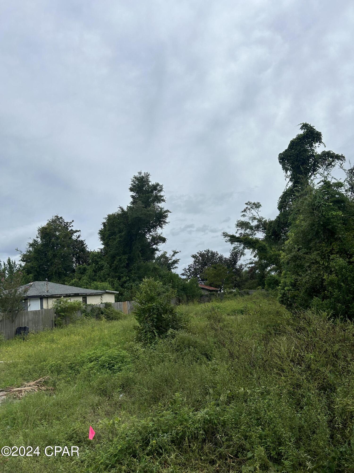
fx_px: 355
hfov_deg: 53.1
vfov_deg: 67.3
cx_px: 177
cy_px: 236
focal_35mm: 26
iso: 50
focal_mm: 5.7
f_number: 1.5
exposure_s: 1/4831
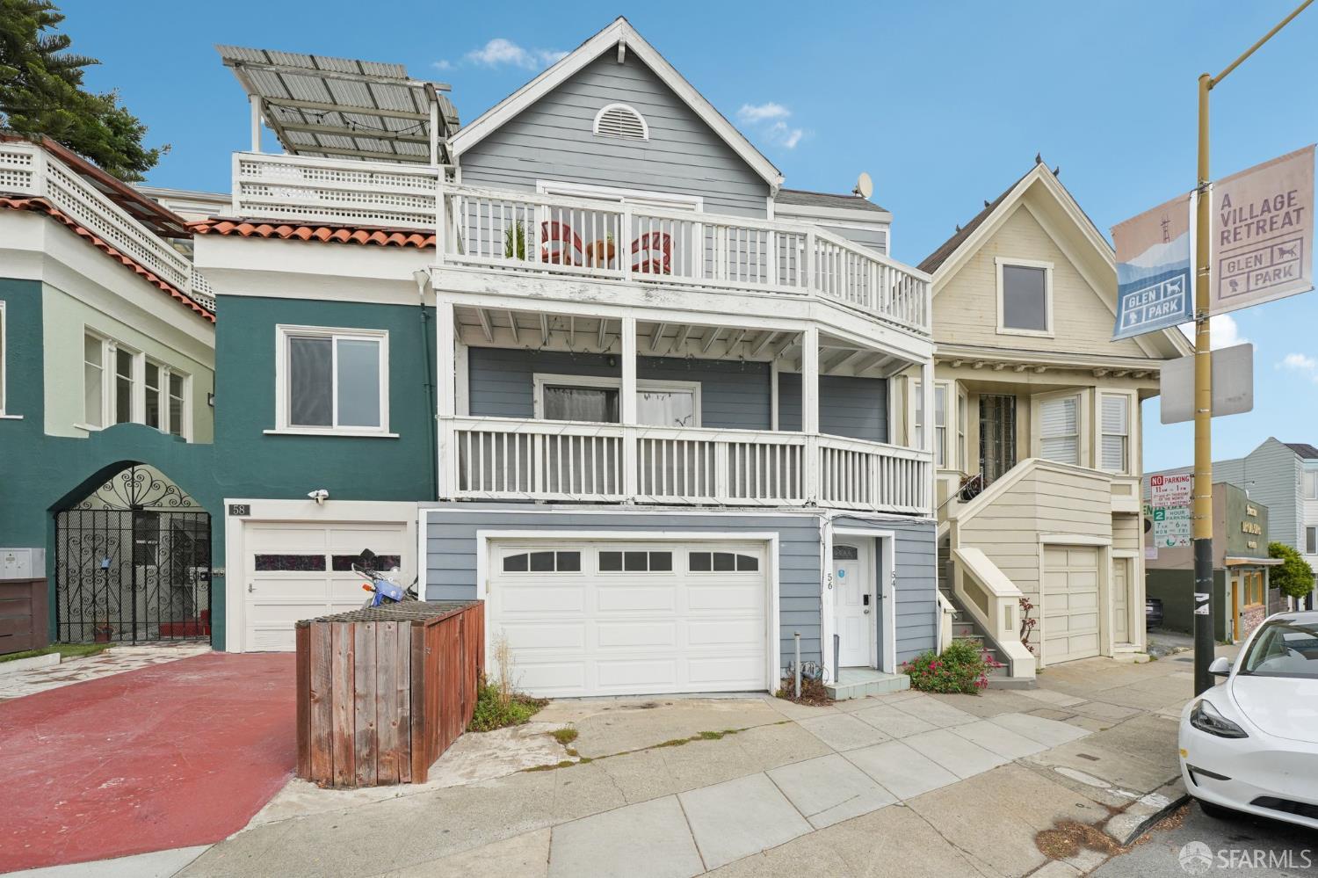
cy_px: 439
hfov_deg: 104.3
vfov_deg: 81.2
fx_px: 512
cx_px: 659
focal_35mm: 14
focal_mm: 14
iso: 640
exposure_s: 1/1250
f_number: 8
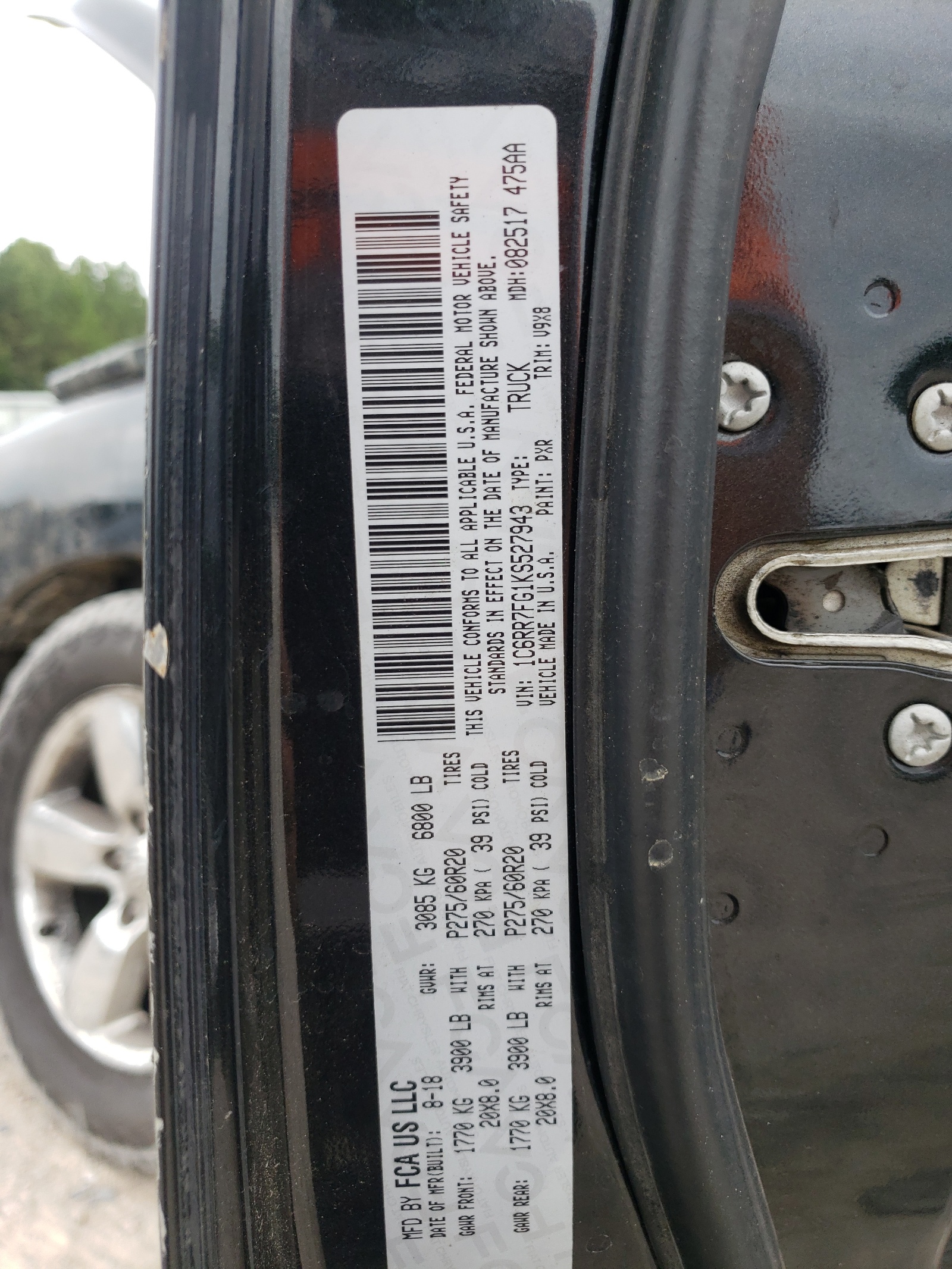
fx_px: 953
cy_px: 634
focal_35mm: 26
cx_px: 476
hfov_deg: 53.1
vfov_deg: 67.3
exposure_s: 1/286
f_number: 1.5
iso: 50
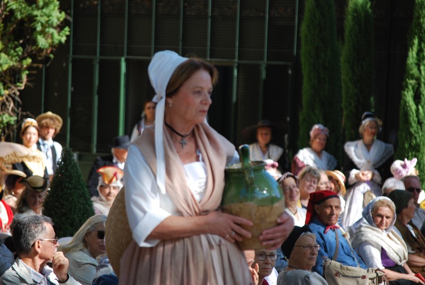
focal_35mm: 188
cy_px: 142
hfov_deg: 10.9
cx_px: 212
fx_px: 2218
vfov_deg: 7.4
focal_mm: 125
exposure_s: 1/320
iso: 200
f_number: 5
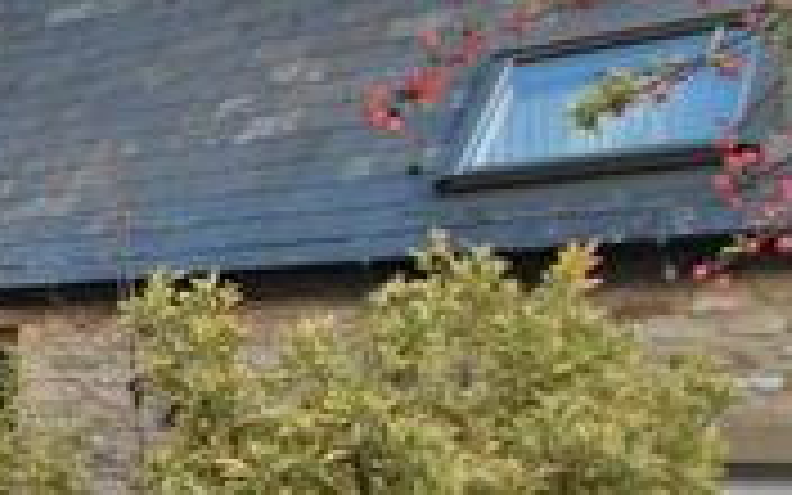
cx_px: -252
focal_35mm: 61
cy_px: 475
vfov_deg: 20.7
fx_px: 1317
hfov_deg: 27.6
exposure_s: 1/200
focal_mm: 10
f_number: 4.5
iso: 100
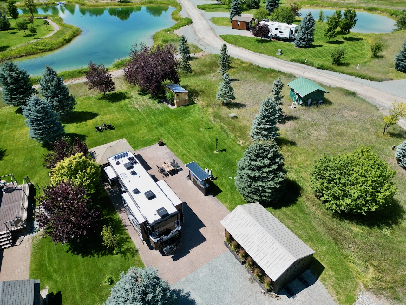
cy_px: 152
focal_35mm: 24
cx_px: 203
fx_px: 281
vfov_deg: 56.8
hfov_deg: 71.6
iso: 140
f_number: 1.7
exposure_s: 1/2500
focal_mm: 6.72
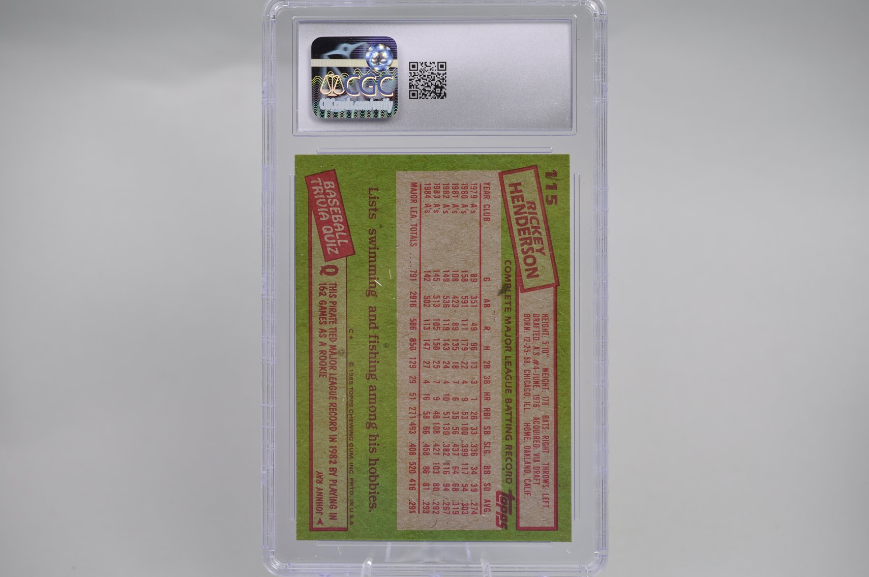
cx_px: 434
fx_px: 1447
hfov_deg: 33.4
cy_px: 288
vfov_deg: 22.6
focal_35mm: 60
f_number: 4
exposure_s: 1/60
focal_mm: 40
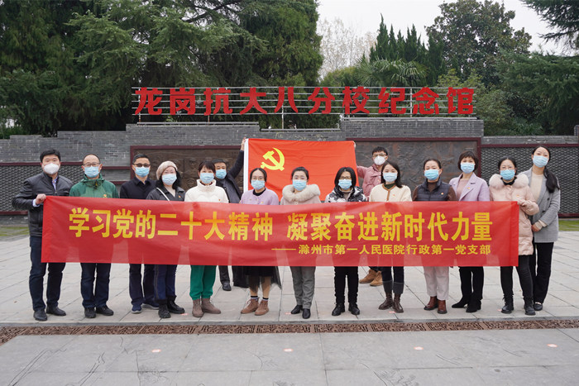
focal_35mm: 32
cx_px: 290
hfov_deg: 59.5
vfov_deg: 41.7
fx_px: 507
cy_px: 193
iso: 100
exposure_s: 1/100
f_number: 5.6
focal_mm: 21
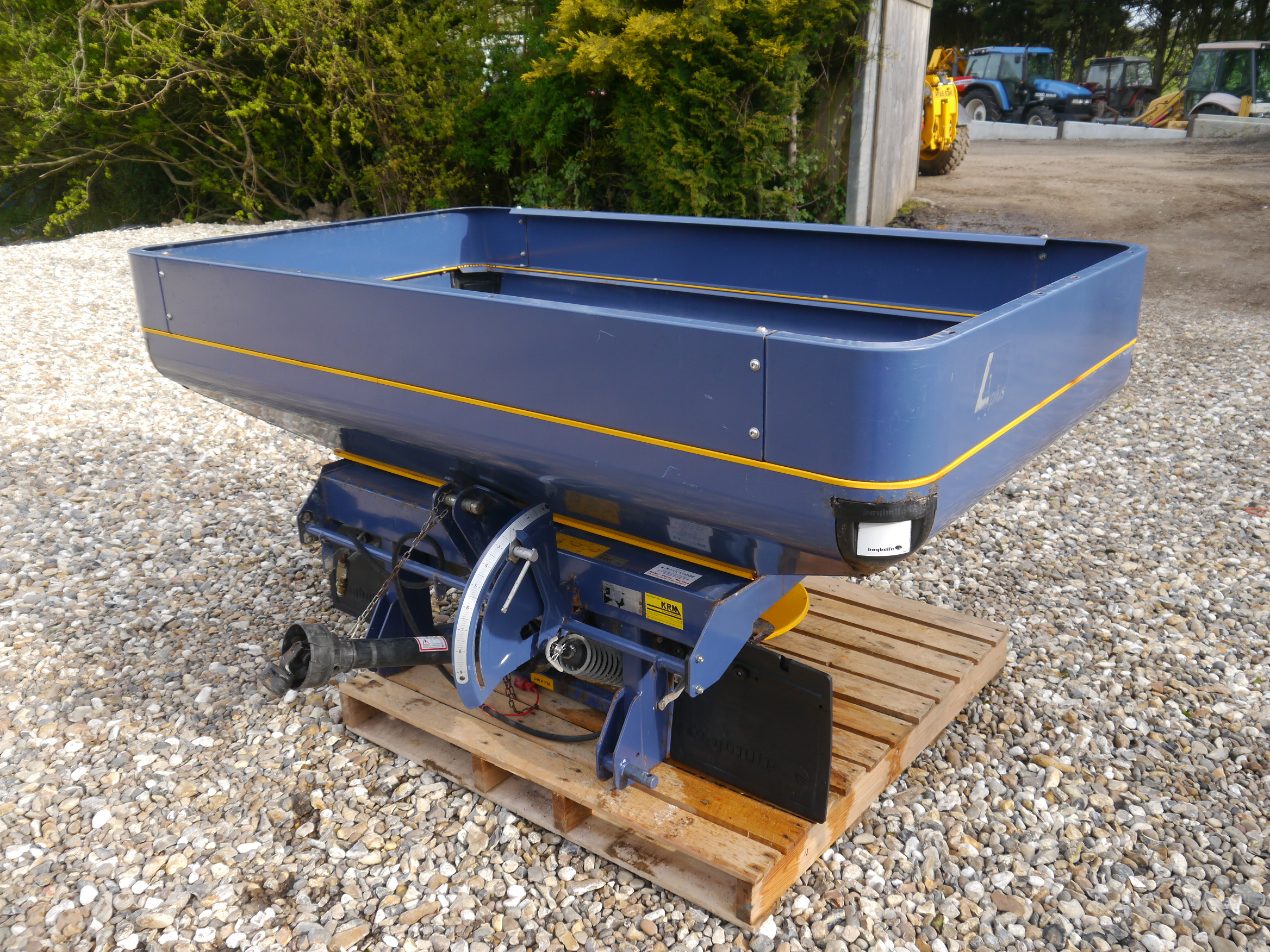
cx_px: 635
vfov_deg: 49.7
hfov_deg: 63.4
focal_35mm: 28
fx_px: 1027
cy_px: 476
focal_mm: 14
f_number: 5
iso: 160
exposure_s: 1/200
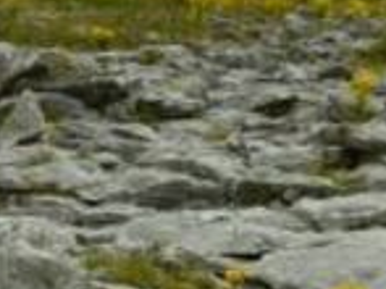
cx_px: 391
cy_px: 144
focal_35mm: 187
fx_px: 2084
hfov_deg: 10.5
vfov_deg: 7.9
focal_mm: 7.6
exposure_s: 1/250
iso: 80
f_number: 5.6
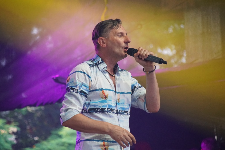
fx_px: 1875
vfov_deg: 4.6
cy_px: 75
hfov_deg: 6.9
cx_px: 112
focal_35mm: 300
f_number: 6.3
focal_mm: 200
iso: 3200
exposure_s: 1/250
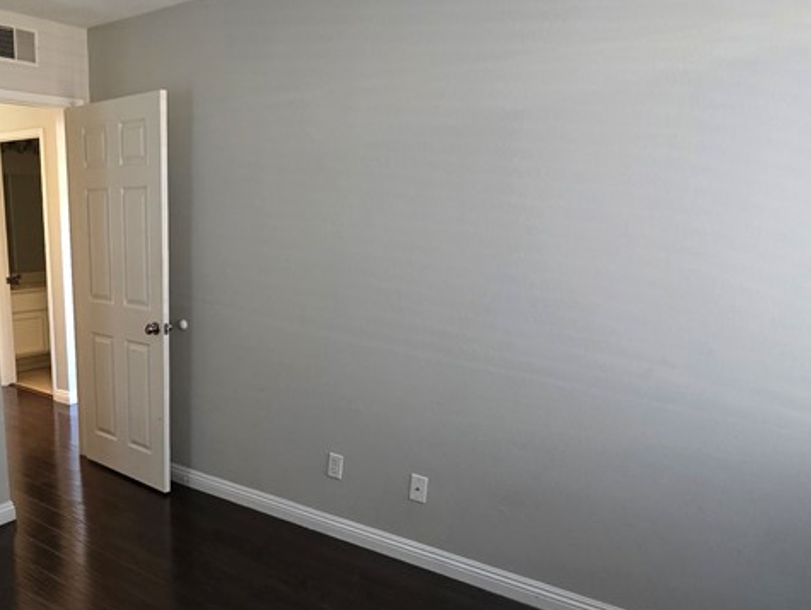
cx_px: 169
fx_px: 656
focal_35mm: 28
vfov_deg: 48.8
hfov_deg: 58.8
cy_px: 414
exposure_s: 1/60
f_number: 1.9
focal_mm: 2.2
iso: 500
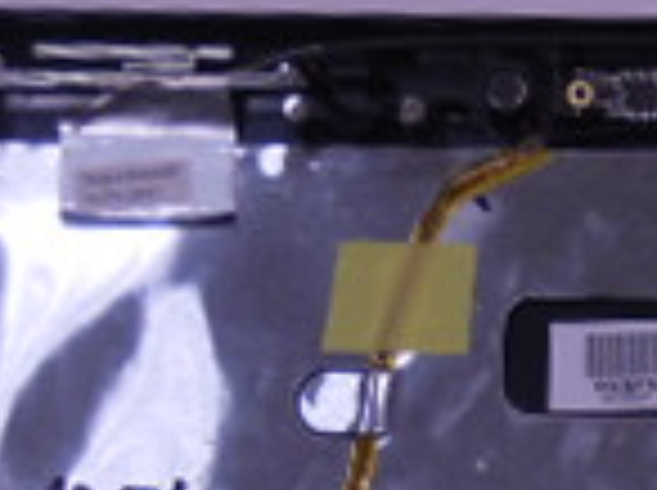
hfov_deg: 15.6
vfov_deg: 11.4
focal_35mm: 114
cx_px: 1053
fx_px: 2160
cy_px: 1038
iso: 125
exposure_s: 1/40
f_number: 3.5
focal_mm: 4.6
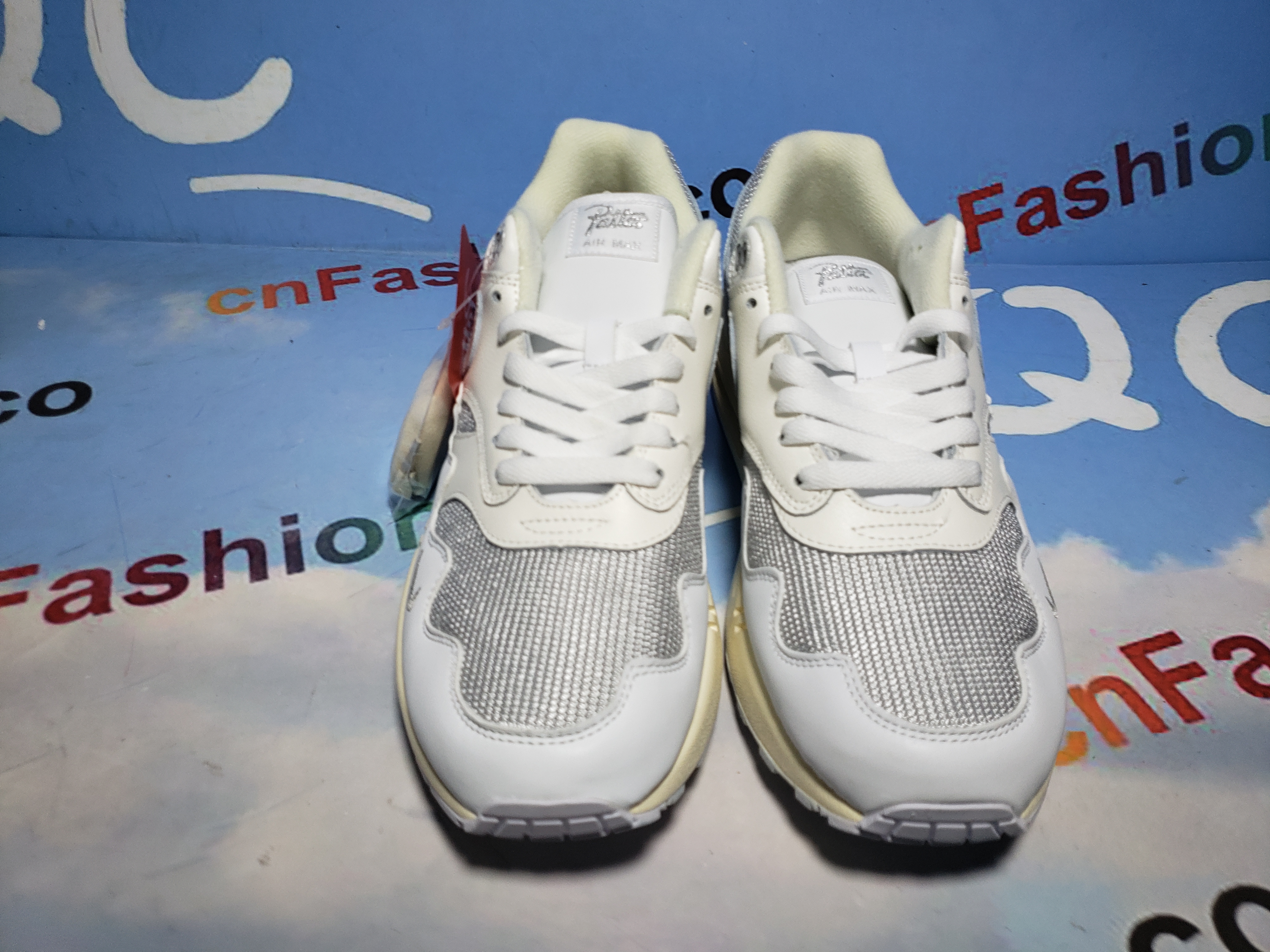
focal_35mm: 26
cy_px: 476
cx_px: 635
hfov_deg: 67.3
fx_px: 954
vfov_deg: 53.1
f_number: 1.5
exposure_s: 1/279
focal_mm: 4.3
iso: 50
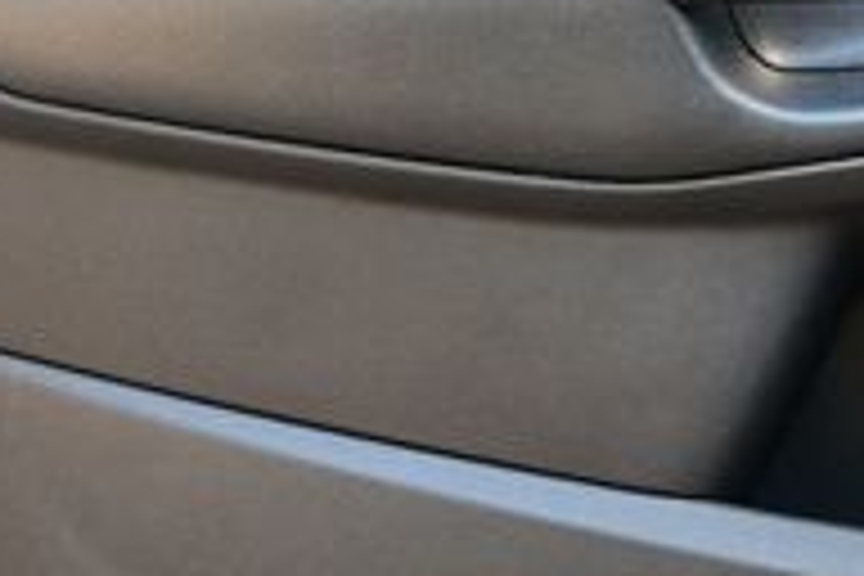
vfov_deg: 15.1
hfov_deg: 20.6
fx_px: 2160
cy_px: 94
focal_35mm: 90
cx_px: 1125
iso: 160
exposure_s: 1/30
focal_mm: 18
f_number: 3.5
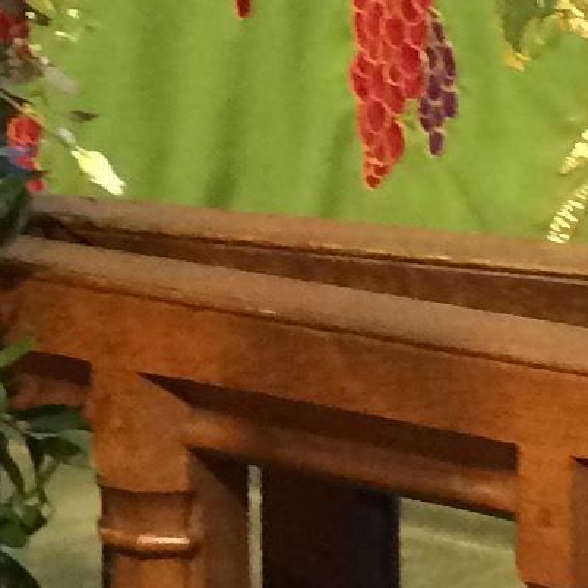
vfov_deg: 8.4
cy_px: -28
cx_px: 61
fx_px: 3997
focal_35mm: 208
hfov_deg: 8.4
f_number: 2.2
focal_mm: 4.15
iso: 250
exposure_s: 1/33
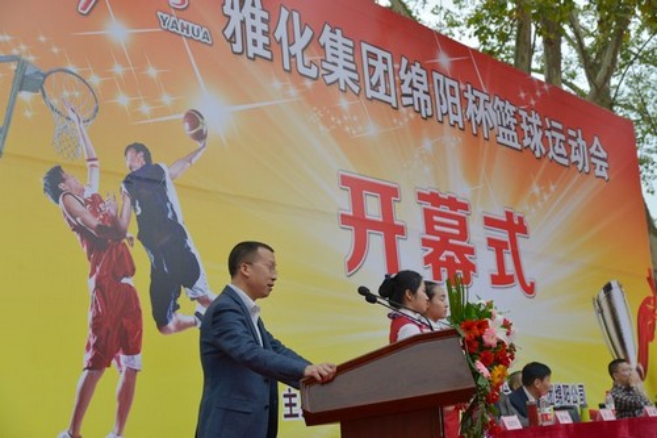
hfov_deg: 36.3
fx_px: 1003
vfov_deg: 24.6
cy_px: 219
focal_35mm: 55
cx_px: 328
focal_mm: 55
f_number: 5
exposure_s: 1/160
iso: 100
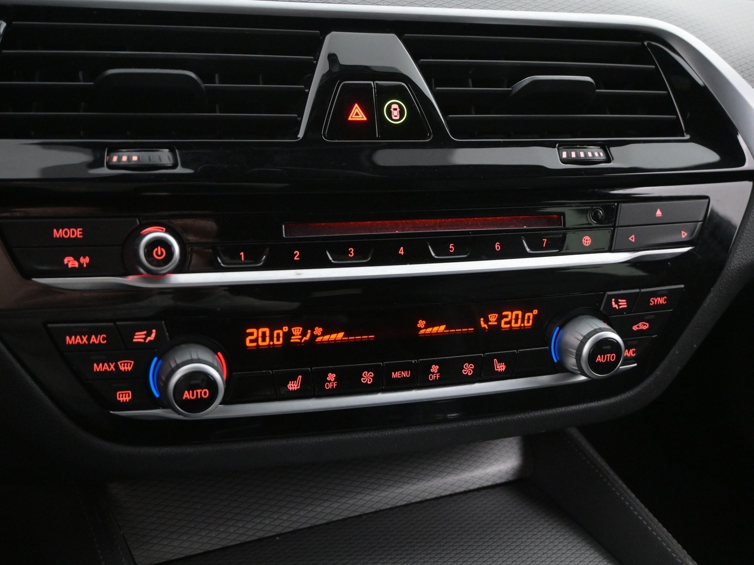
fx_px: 889
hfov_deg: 45.9
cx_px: 361
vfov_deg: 35.3
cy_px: 276
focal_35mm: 41
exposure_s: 1/40
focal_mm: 24.5
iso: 4500
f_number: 4.2
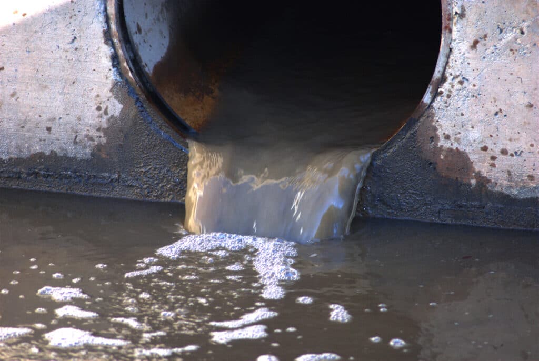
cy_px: 180
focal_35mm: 375
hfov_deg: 5.5
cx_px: 270
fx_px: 5623
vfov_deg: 3.7
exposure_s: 1/200
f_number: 5.3
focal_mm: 250
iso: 100
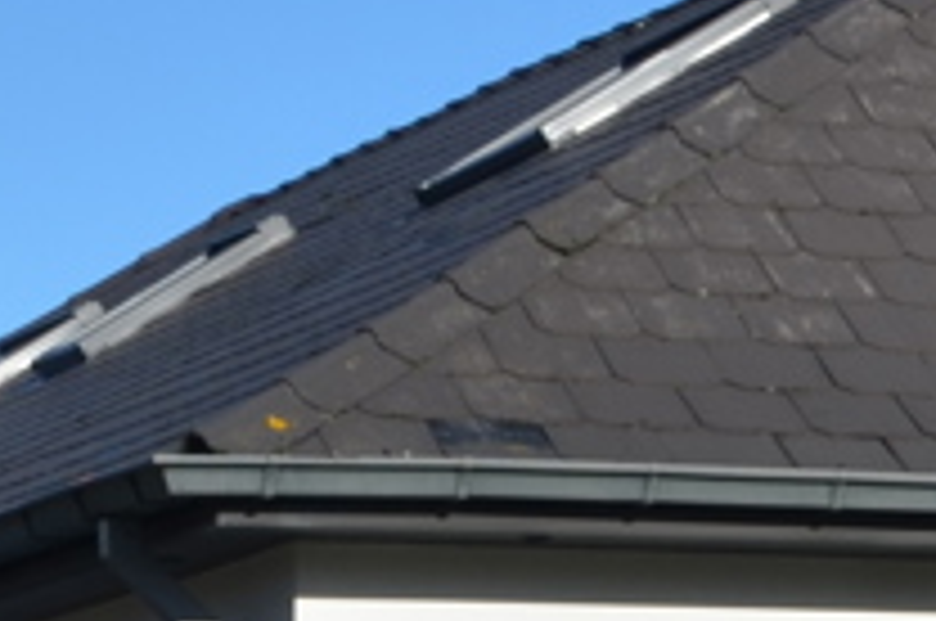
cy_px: 796
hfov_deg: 7.7
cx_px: 837
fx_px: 6957
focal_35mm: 268
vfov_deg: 5.1
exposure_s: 1/320
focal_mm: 24
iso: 100
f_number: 9
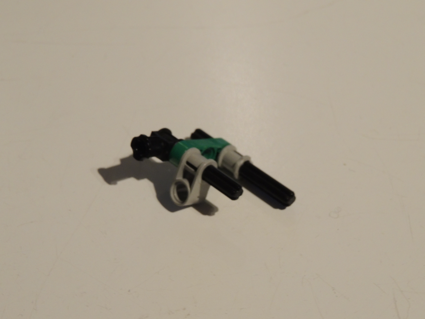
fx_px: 1044
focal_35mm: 85
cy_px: 160
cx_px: 212
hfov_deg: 23.0
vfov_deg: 17.4
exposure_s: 1/25
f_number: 4
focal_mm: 15.1
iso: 640
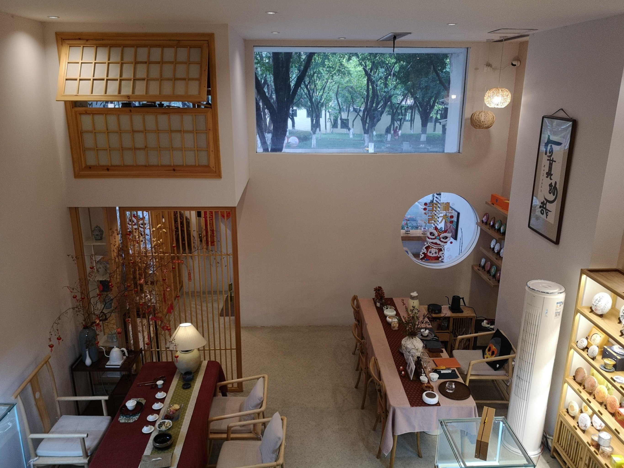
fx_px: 487
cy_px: 234
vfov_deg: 51.4
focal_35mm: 27
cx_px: 312
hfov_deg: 65.3
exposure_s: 1/50
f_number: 1.8
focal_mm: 5.58
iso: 200
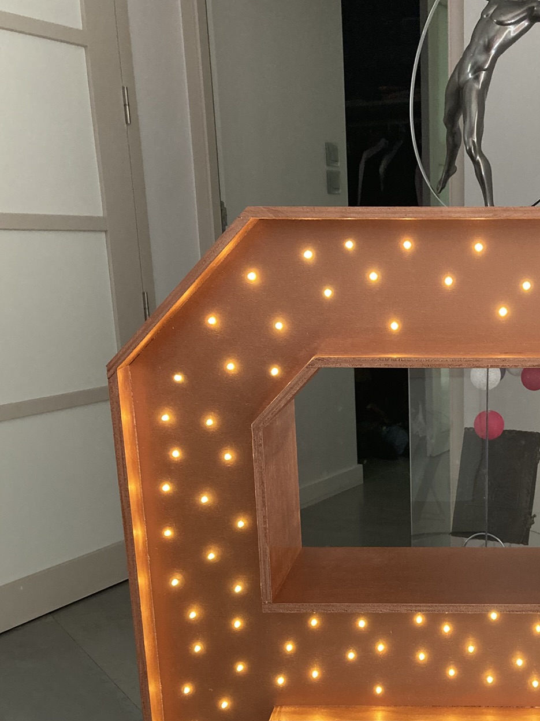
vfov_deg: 39.9
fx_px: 957
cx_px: 434
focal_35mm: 46
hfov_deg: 30.7
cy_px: 553
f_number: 1.8
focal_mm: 3.99
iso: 200
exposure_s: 1/58
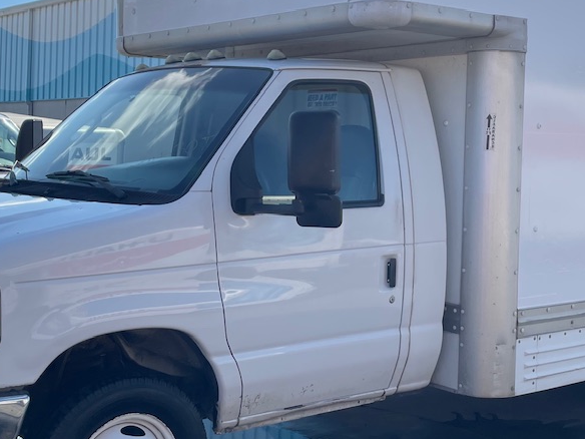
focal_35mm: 57
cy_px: 210
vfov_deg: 25.7
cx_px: 339
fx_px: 963
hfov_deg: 33.7
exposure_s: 1/3509
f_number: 1.6
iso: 32
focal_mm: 4.2
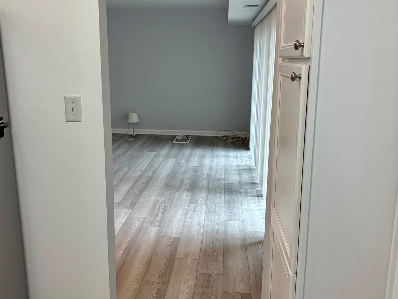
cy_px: 148
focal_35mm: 35
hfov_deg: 52.6
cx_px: 198
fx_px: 402
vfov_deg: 40.7
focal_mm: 5.96
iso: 100
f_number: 1.6
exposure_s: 1/120
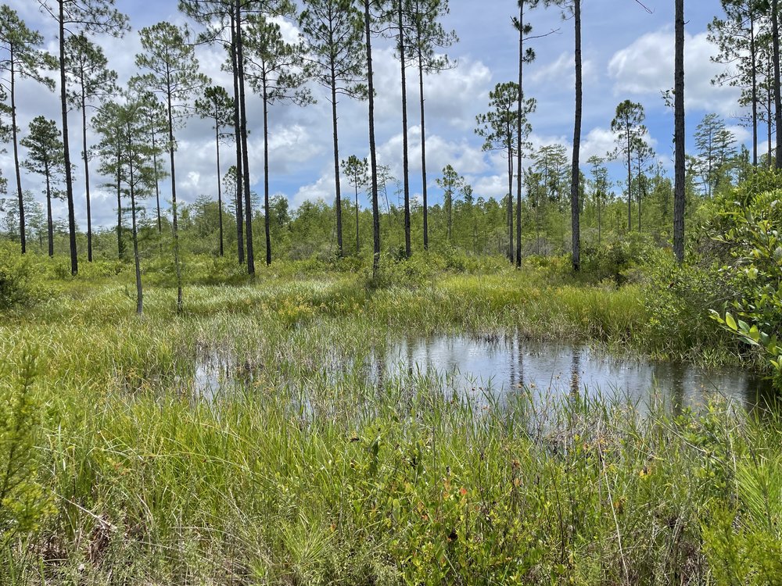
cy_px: 293
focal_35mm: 26
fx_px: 587
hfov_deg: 67.3
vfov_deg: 53.1
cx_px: 391
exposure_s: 1/4464
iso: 32
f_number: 1.6
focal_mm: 4.2
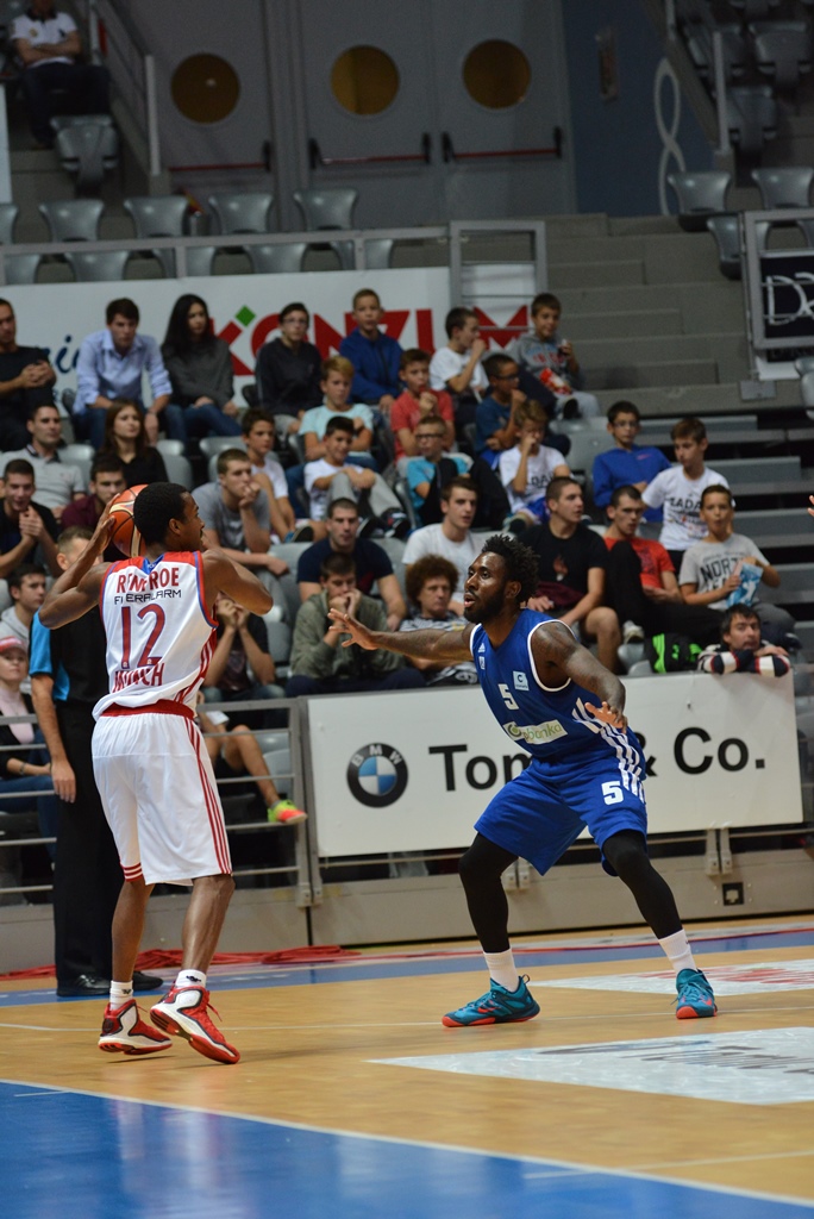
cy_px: 610
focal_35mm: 200
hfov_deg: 6.9
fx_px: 6774
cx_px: 407
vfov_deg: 10.3
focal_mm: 200
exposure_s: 1/500
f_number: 5.6
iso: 2500
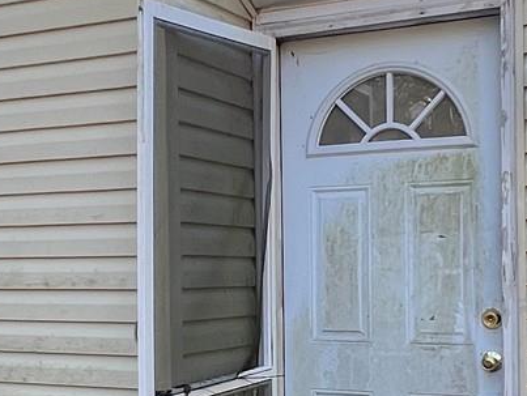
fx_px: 1006
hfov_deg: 29.3
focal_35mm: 66
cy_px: 286
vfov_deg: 22.1
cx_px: 212
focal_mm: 1.57
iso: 32
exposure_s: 1/108
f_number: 1.8
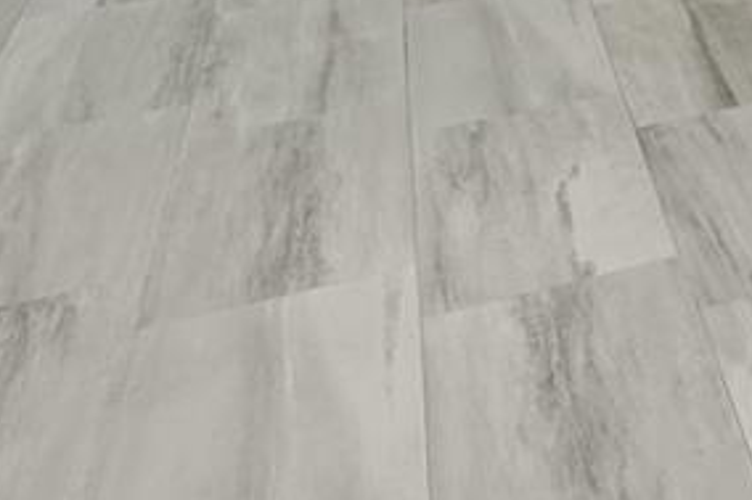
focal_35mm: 79
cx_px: 1419
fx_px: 1649
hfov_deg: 18.7
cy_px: -643
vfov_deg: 13.4
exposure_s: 1/25
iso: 100
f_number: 11
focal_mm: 14
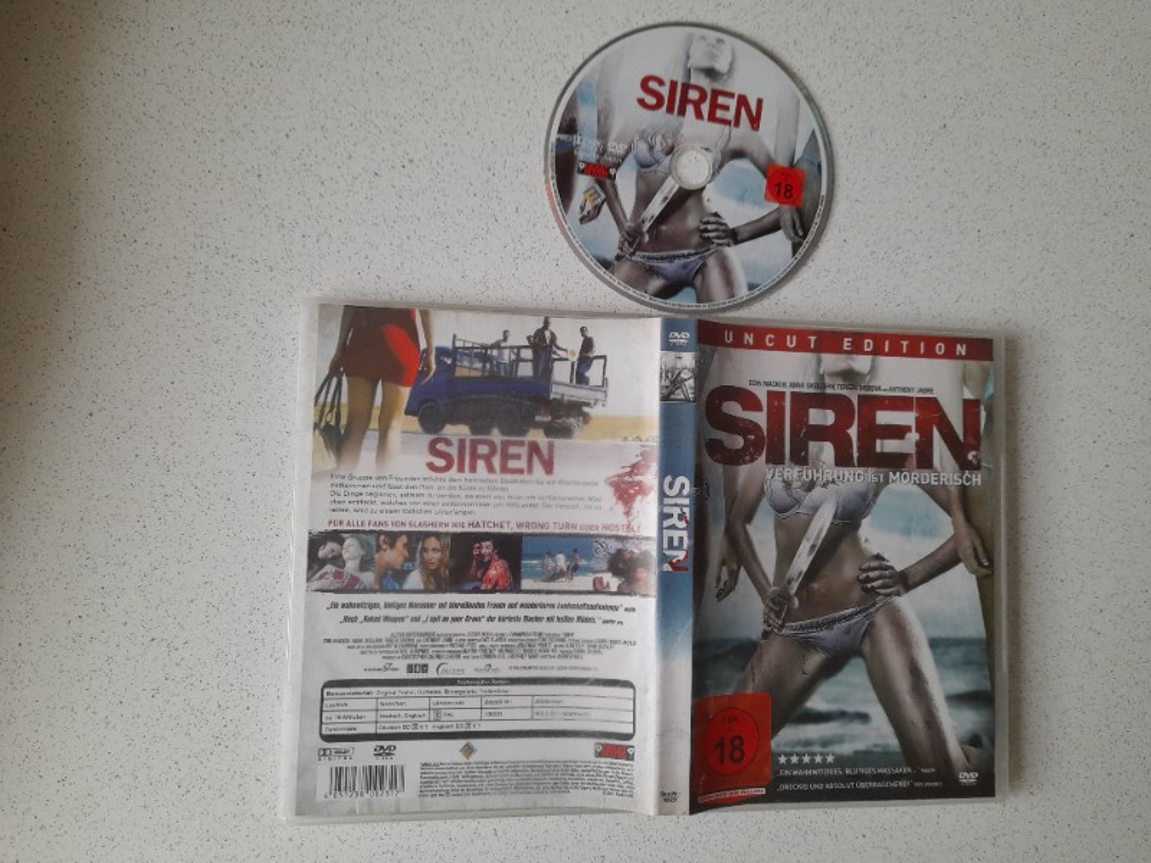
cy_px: 432
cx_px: 576
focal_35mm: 25
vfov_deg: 54.9
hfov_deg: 69.4
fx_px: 831
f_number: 2
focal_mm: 4.6
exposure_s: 1/50
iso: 250
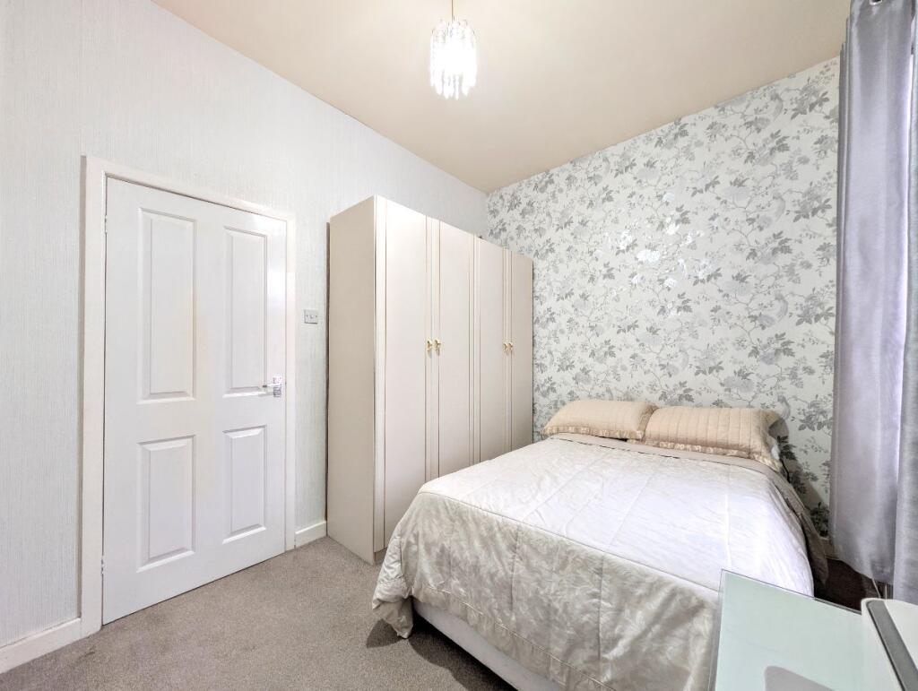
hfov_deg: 110.5
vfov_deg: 94.6
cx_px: 459
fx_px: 319
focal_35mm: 12
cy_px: 346
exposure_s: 1/15
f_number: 1.7
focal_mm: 2.02
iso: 63
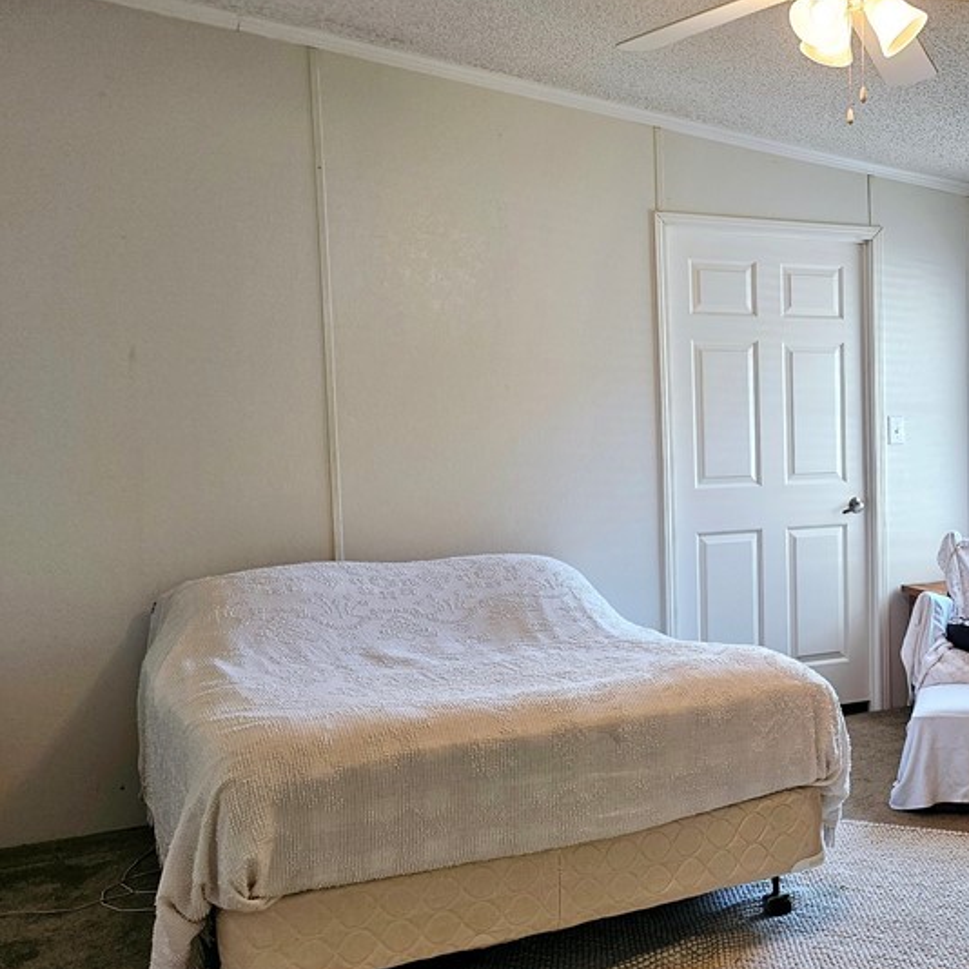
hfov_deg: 40.2
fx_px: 1235
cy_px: 503
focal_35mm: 39
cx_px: 838
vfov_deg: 42.8
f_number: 1.7
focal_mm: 6.3
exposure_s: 1/120
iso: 100
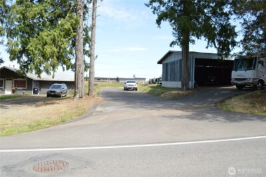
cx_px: 133
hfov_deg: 67.4
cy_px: 88
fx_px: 199
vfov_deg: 47.9
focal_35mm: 27
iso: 100
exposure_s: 1/200
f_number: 7.1
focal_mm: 18
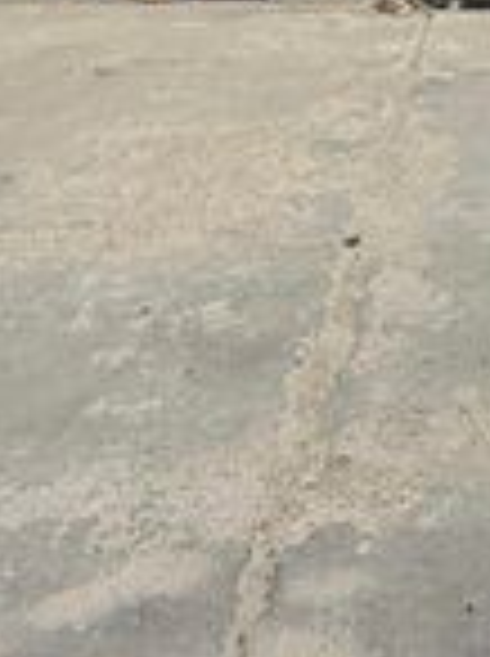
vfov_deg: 21.2
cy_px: -502
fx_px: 1211
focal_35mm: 64
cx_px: 539
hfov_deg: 21.7
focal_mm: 2.22
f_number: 2.2
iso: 40
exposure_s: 1/3906
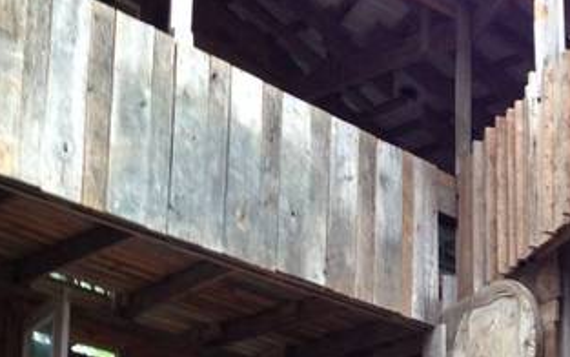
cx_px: 490
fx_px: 1492
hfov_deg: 21.2
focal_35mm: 96
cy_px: 457
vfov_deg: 13.2
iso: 100
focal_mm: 4.28
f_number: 2.4
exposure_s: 1/20
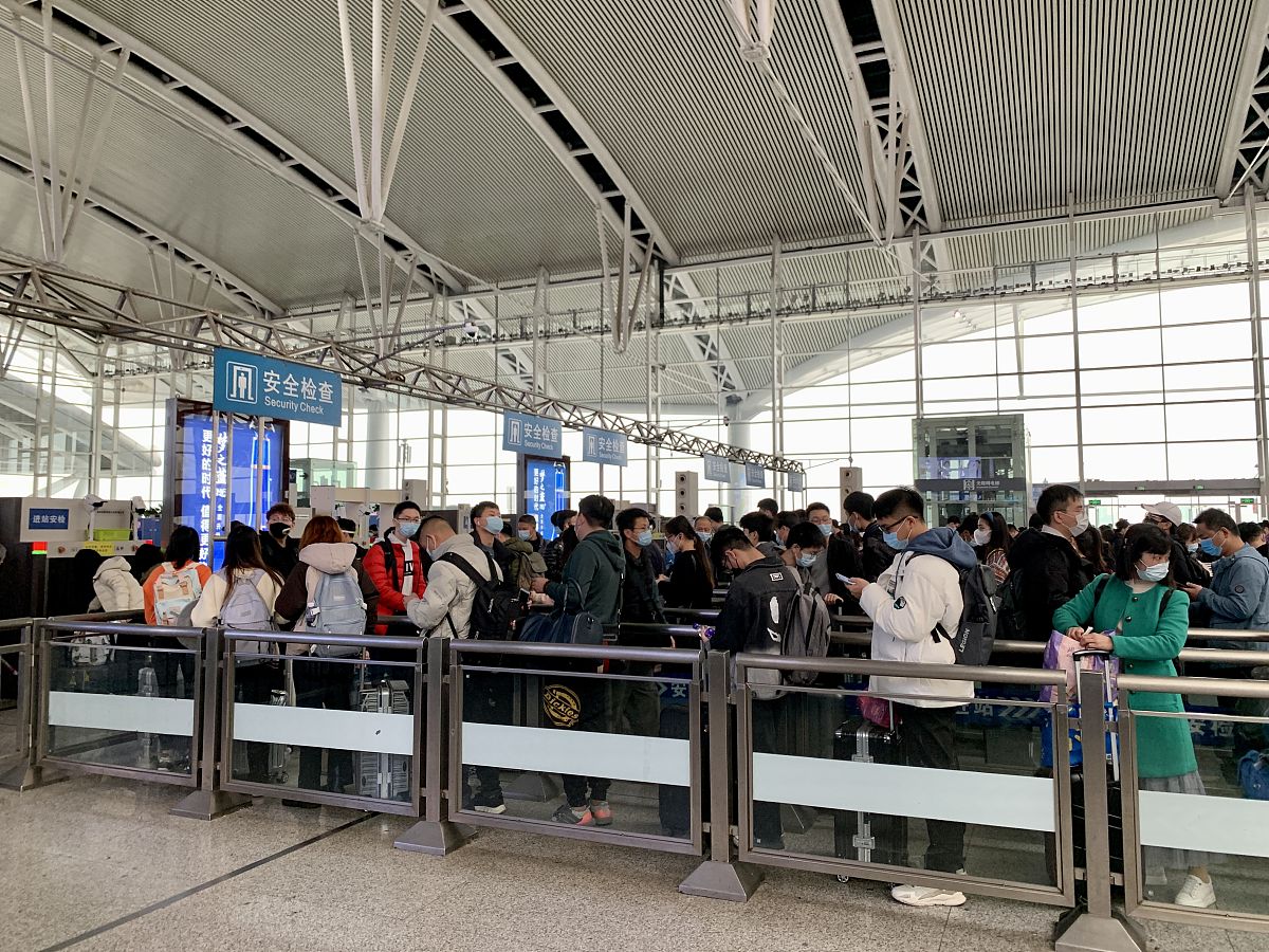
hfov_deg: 67.3
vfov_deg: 53.1
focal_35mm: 26
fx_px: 953
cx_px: 634
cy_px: 476
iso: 100
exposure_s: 1/75
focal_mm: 4.25
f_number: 1.8
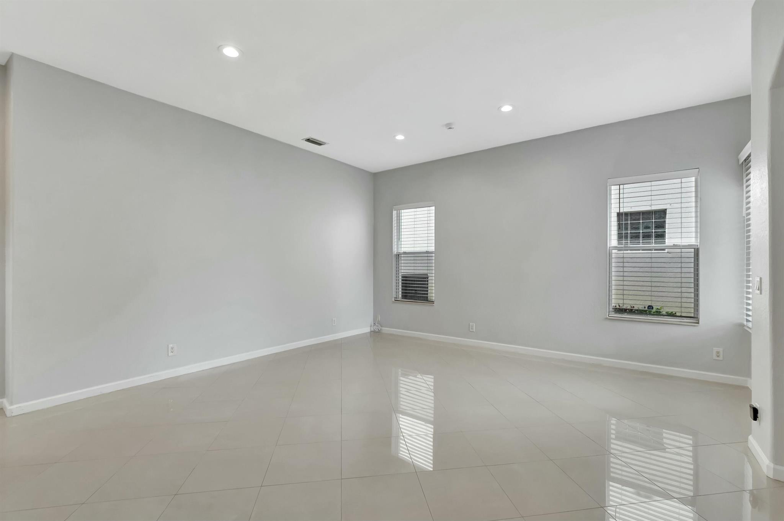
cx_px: 392
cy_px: 260
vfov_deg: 77.2
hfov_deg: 100.4
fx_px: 326
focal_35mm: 15
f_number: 8
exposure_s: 1/13
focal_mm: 10
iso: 640
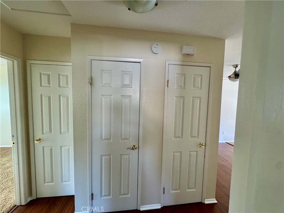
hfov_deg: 102.1
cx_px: 142
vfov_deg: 85.7
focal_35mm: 14
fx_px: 115
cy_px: 106
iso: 320
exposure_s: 1/72
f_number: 2.2
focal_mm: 2.22
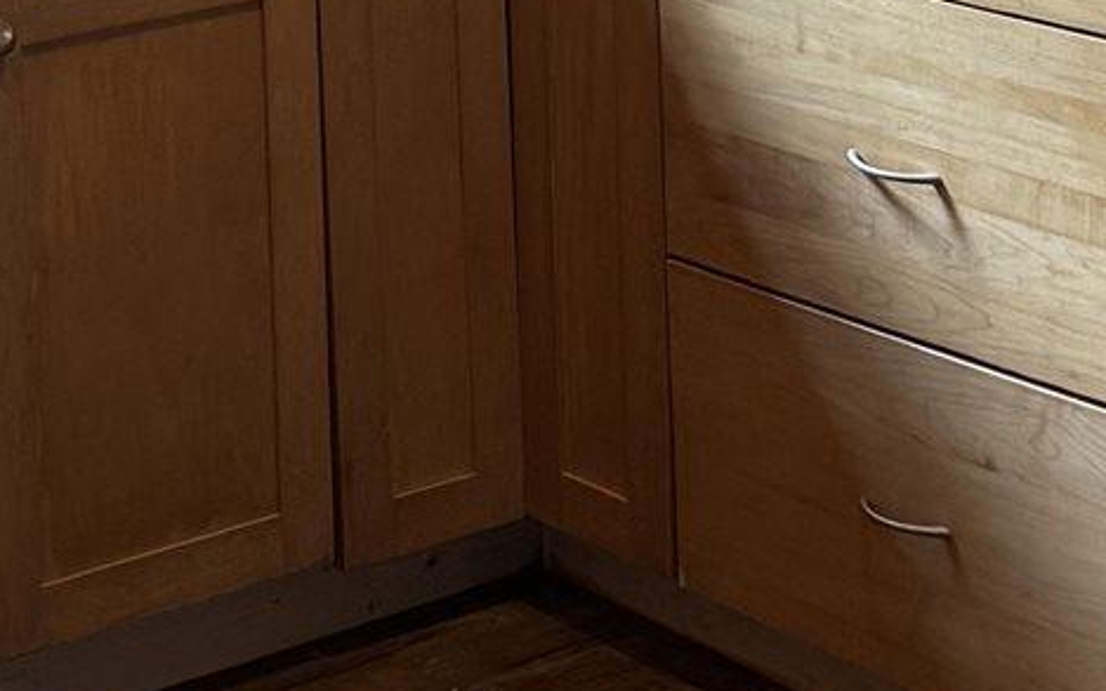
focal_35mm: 125
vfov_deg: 10.0
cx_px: 295
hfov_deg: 16.6
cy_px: -481
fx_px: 3767
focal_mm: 6.76
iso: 250
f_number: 1.78
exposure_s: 1/60
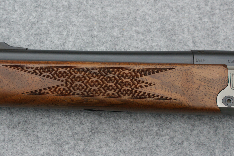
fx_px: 526
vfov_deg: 16.8
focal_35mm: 81
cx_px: 96
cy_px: 60
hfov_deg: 25.0
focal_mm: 40
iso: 100
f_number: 5.6
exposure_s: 1/125
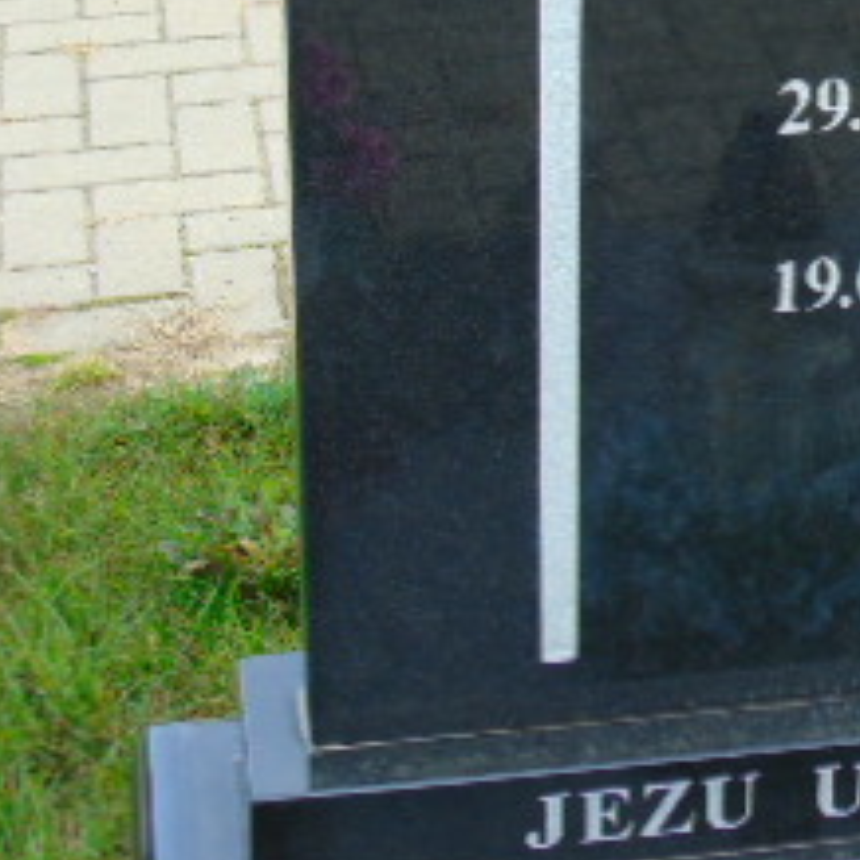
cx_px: 927
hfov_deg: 16.3
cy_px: 158
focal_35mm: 104
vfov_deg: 16.6
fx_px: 2923
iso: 80
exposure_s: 1/60
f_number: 3.9
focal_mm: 7.1
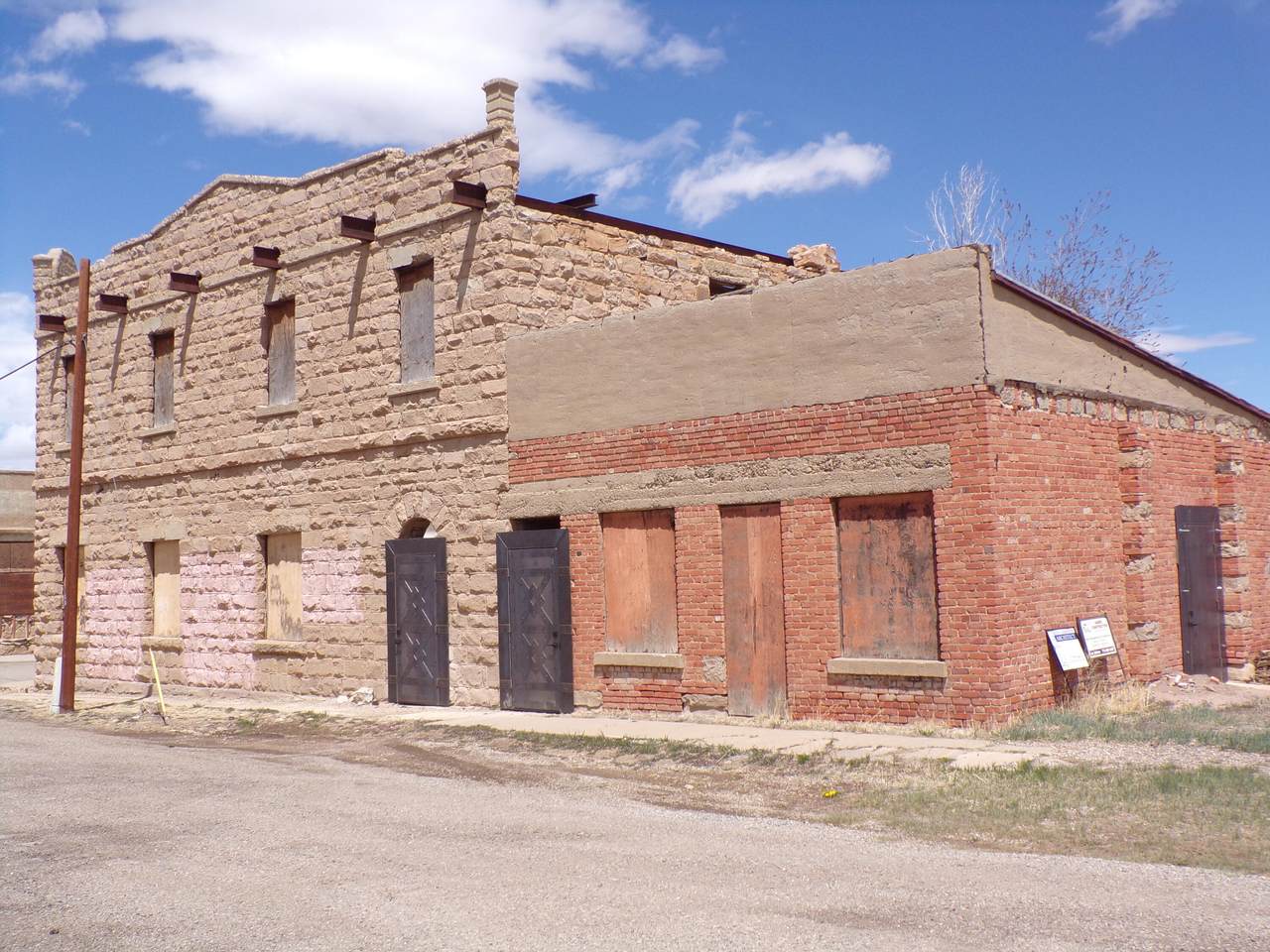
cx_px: 635
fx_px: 1357
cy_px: 476
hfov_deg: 50.1
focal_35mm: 37
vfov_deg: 38.7
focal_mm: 6.6
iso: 80
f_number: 4.9
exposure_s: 1/480
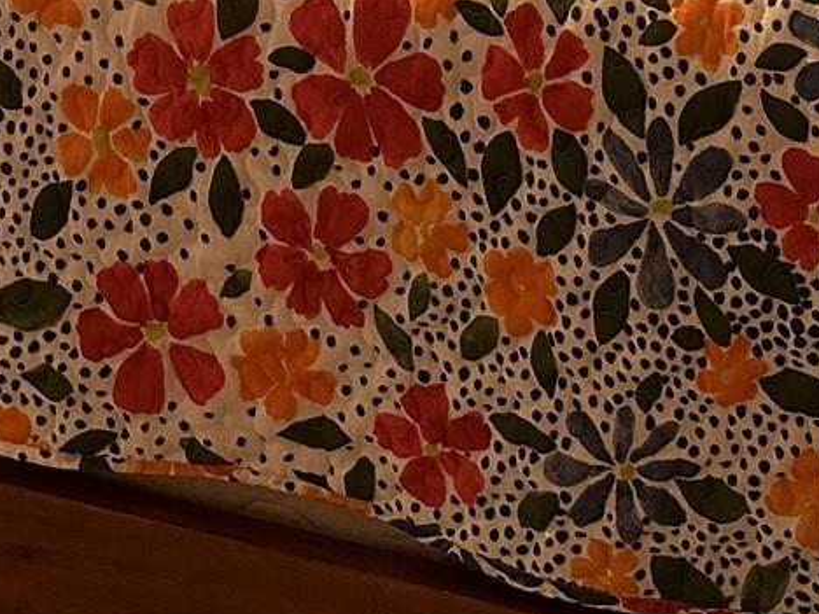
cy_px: -675
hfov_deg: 18.6
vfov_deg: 12.2
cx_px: 168
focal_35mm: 105
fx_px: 2484
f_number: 1.78
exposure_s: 1/60
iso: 250
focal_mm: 6.86
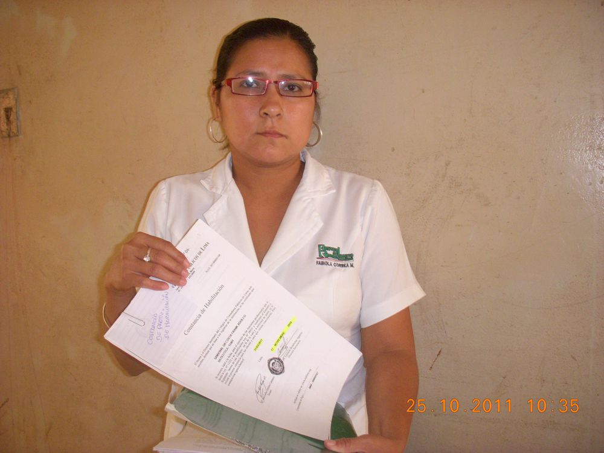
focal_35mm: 38
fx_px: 663
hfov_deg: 49.0
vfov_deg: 37.7
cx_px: 302
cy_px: 226
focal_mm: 6.3
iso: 200
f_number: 3.3
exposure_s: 1/30
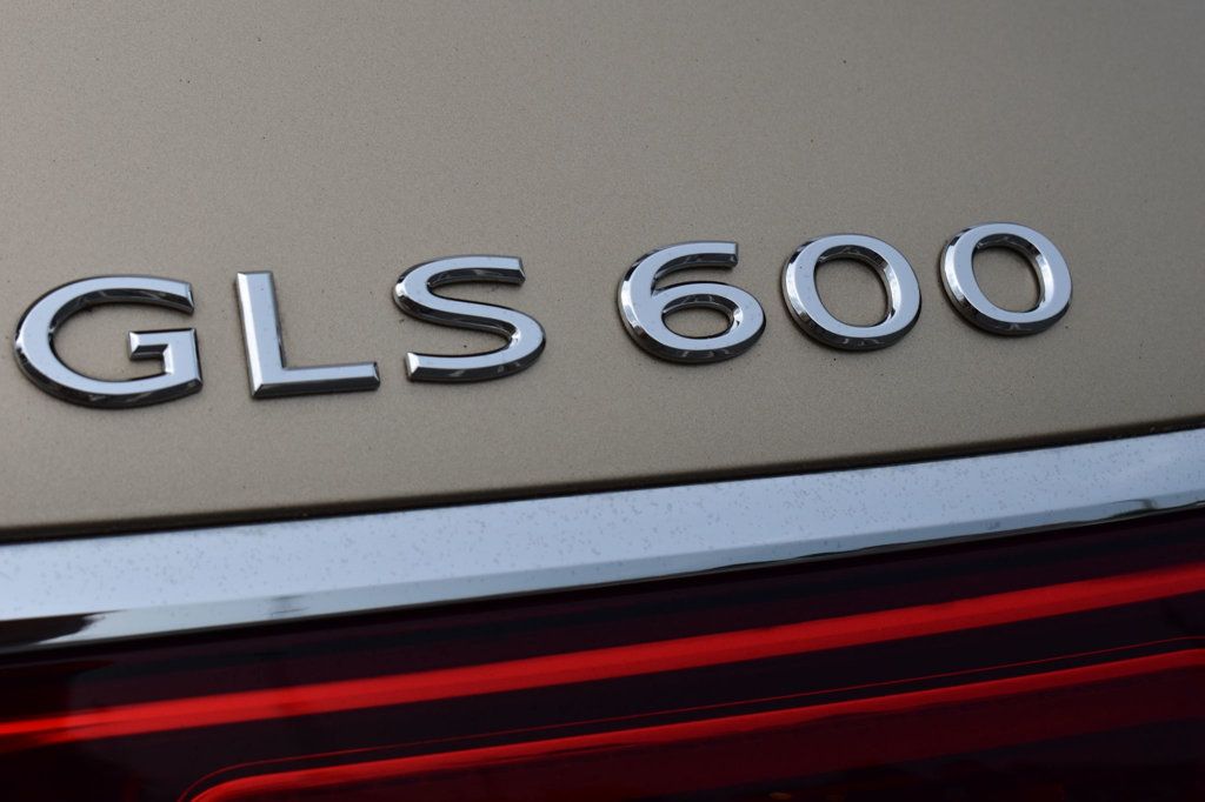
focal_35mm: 72
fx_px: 2409
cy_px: 401
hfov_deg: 28.1
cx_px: 602
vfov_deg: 18.9
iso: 400
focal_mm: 48
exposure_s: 1/125
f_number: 9
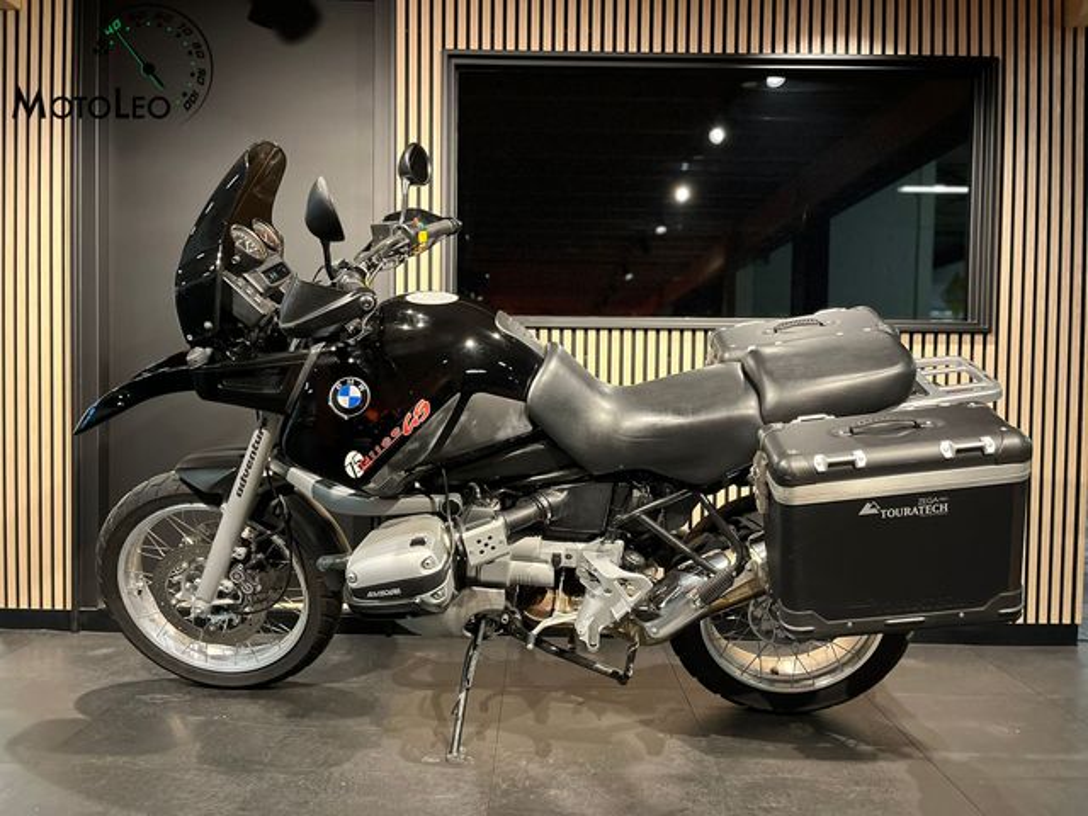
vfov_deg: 53.1
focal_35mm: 26
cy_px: 408
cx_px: 544
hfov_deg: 67.3
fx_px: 817
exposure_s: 1/50
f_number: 1.6
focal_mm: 5.1
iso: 500
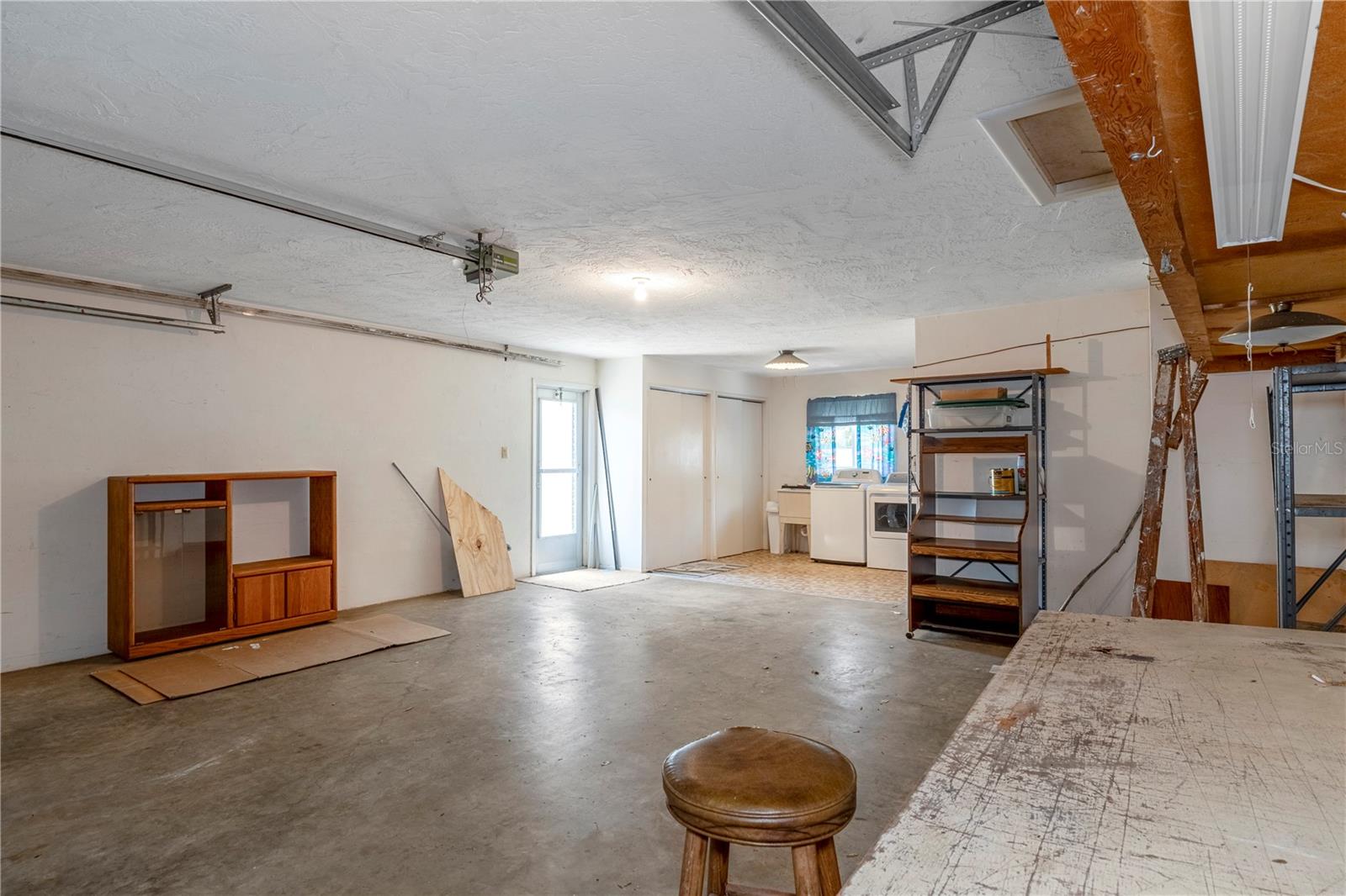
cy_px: 448
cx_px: 673
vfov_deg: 63.2
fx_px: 729
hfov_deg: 85.4
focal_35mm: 20
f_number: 8
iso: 320
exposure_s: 1/30
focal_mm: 13
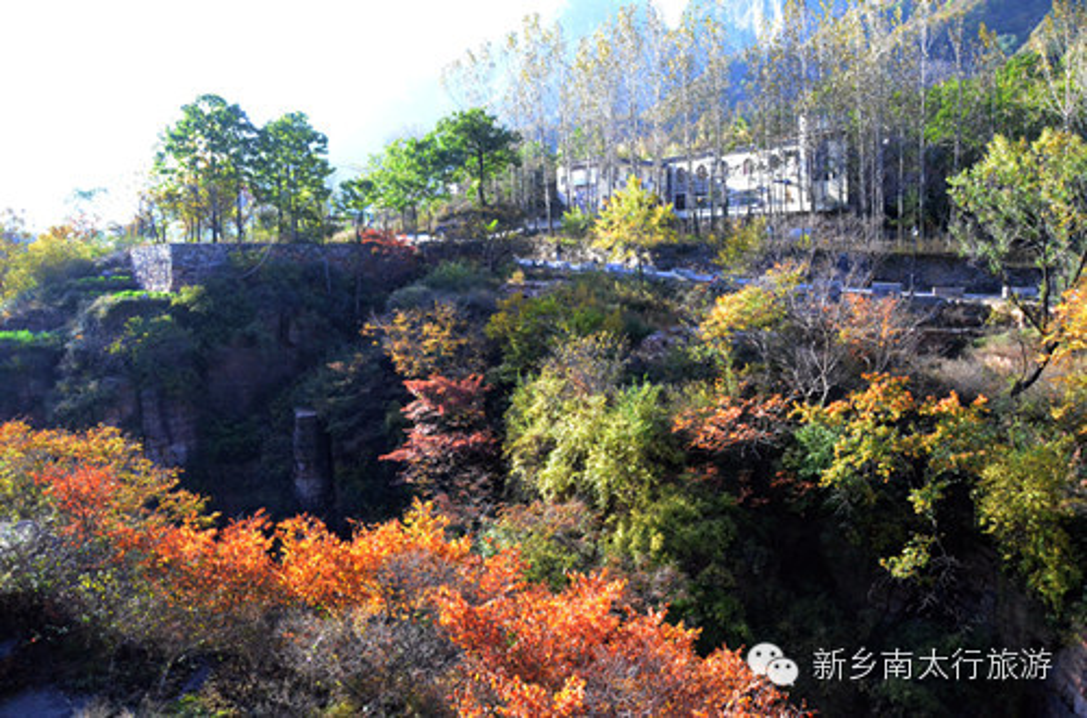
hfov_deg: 67.5
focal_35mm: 27
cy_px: 359
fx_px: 813
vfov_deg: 47.6
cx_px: 544
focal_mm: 18
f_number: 16
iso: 6400
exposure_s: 1/250
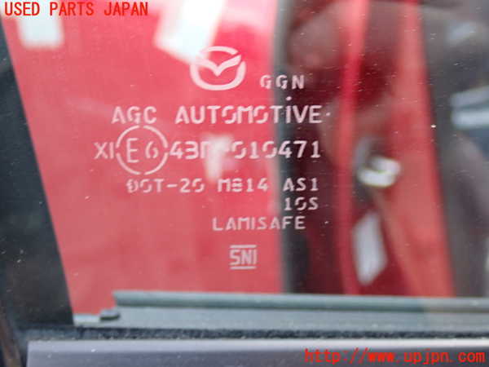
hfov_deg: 33.2
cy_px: 184
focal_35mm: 58
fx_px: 819
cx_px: 244
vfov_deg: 25.2
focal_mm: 10.35
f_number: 3.5
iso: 320
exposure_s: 1/60
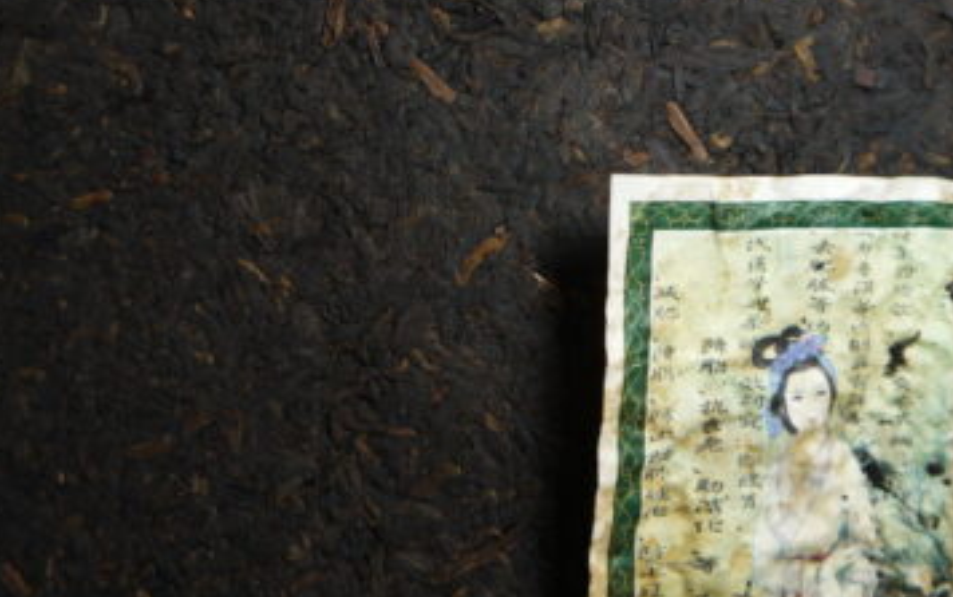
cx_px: 485
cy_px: 70
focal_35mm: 50
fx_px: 1299
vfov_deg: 25.2
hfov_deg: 40.3
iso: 250
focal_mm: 14
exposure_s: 1/60
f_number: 3.5
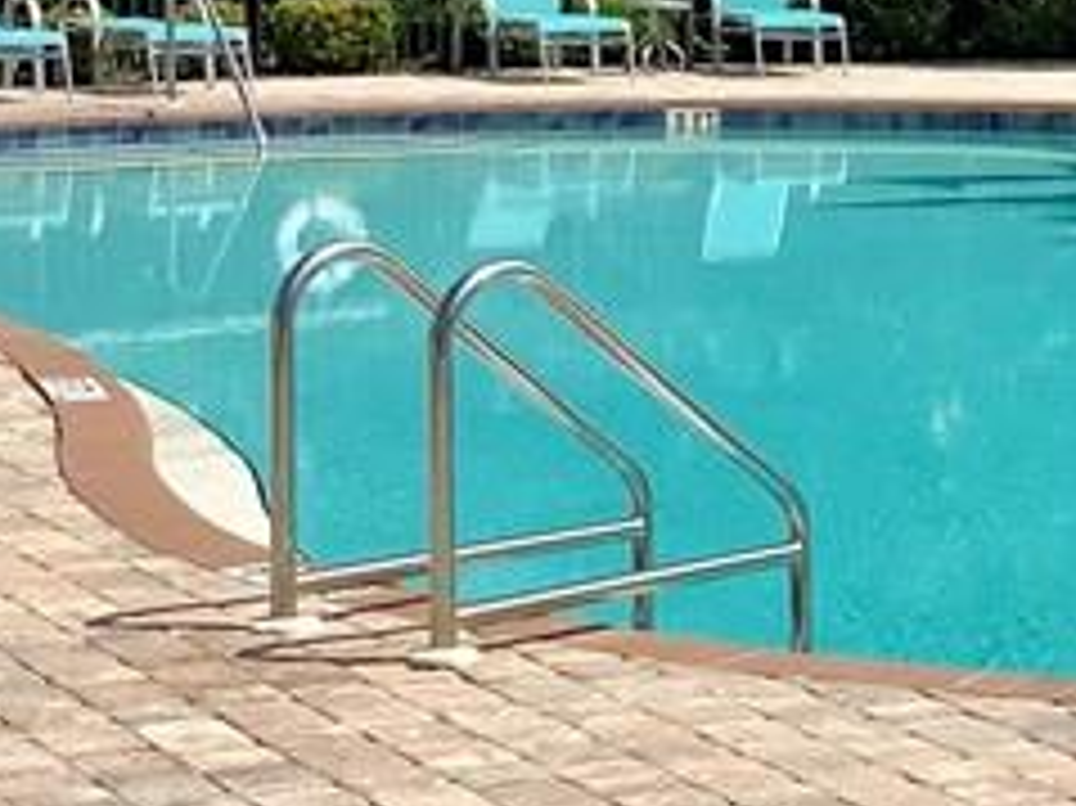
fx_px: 4132
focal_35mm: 133
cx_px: 1342
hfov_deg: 14.3
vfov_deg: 11.0
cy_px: -32
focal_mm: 3.3
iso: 25
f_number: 2.4
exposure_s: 1/2262
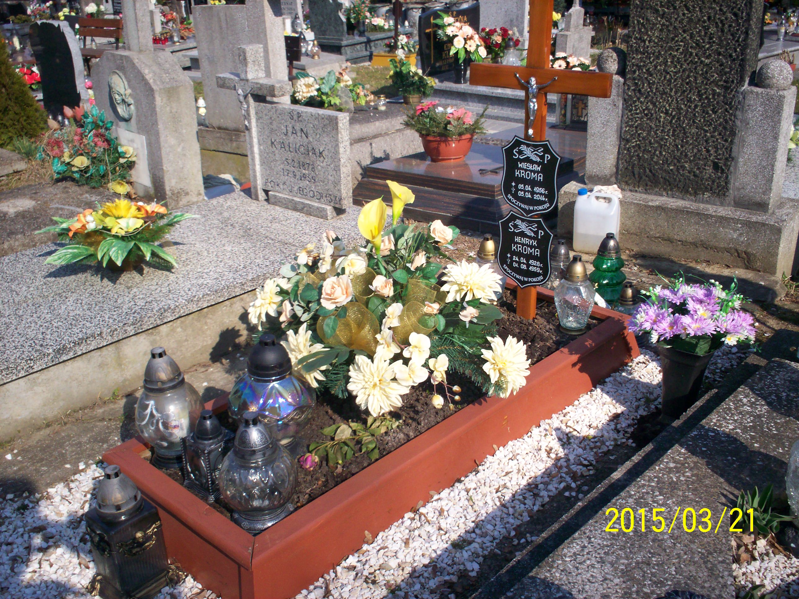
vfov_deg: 39.7
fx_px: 831
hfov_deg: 51.4
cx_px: 400
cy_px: 300
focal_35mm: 36
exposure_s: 1/505
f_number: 4.5
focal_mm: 6
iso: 100
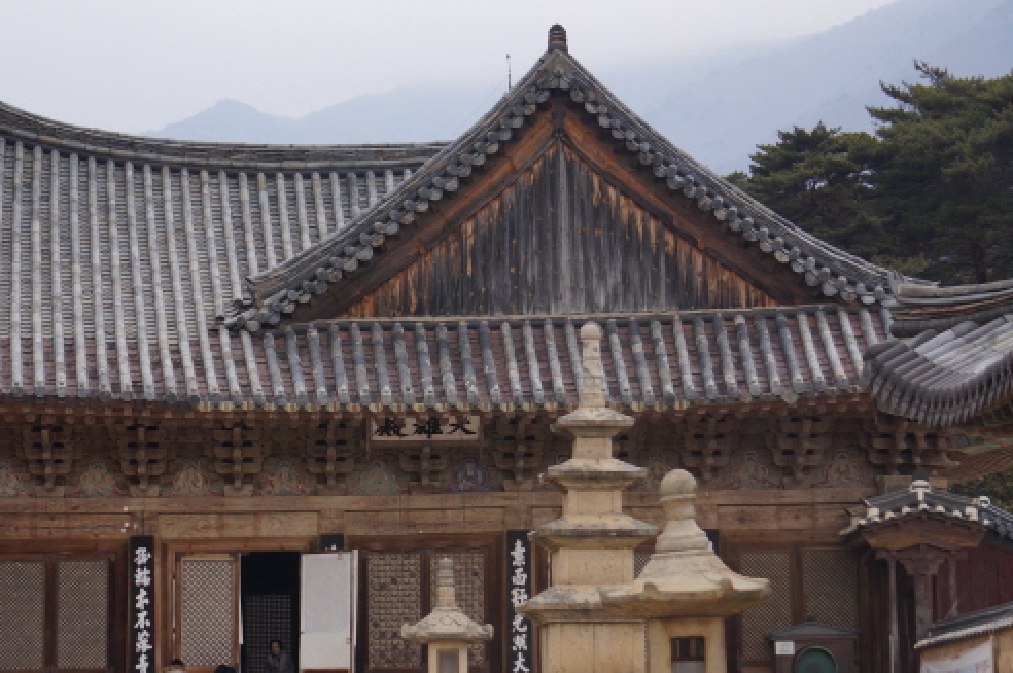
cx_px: 406
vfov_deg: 10.9
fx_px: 3535
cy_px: 364
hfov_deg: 16.3
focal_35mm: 126
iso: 125
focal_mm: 55
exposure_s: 1/100
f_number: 4.5
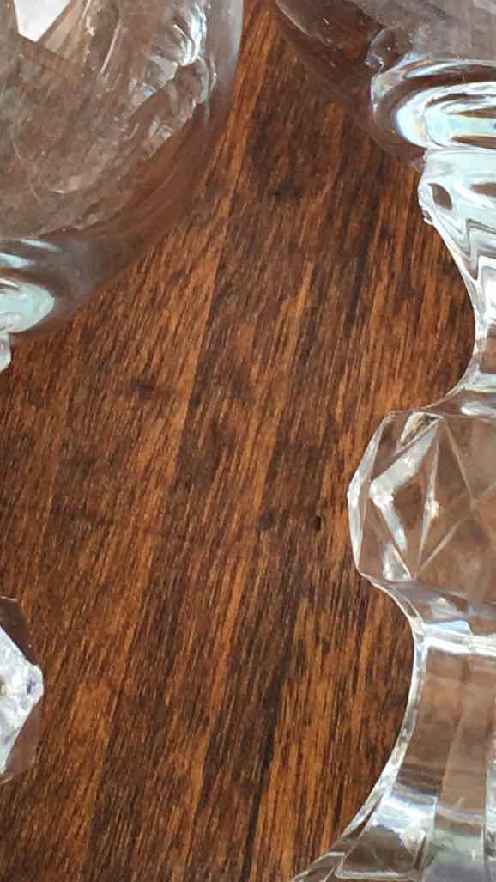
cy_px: 30
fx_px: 2898
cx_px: 192
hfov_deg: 9.8
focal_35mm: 124
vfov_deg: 17.0
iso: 25
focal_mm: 4.15
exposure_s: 1/169
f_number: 2.2
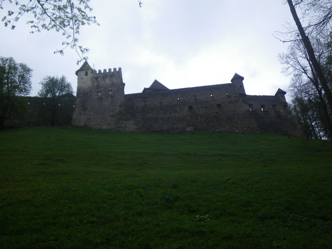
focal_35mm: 28
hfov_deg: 63.4
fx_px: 269
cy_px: 124
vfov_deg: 49.7
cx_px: 166
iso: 50
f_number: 4.2
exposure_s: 1/320
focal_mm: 5
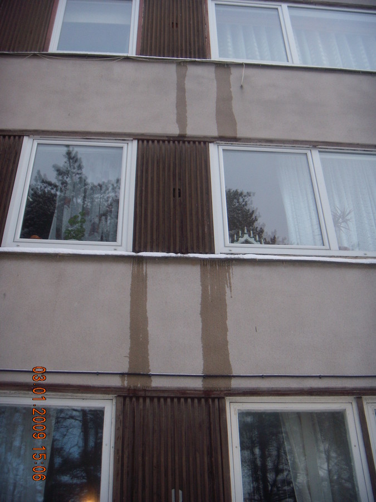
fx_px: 550
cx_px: 188
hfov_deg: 37.7
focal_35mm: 38
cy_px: 251
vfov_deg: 49.0
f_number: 3.5
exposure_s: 1/109
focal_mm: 6.4
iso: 64
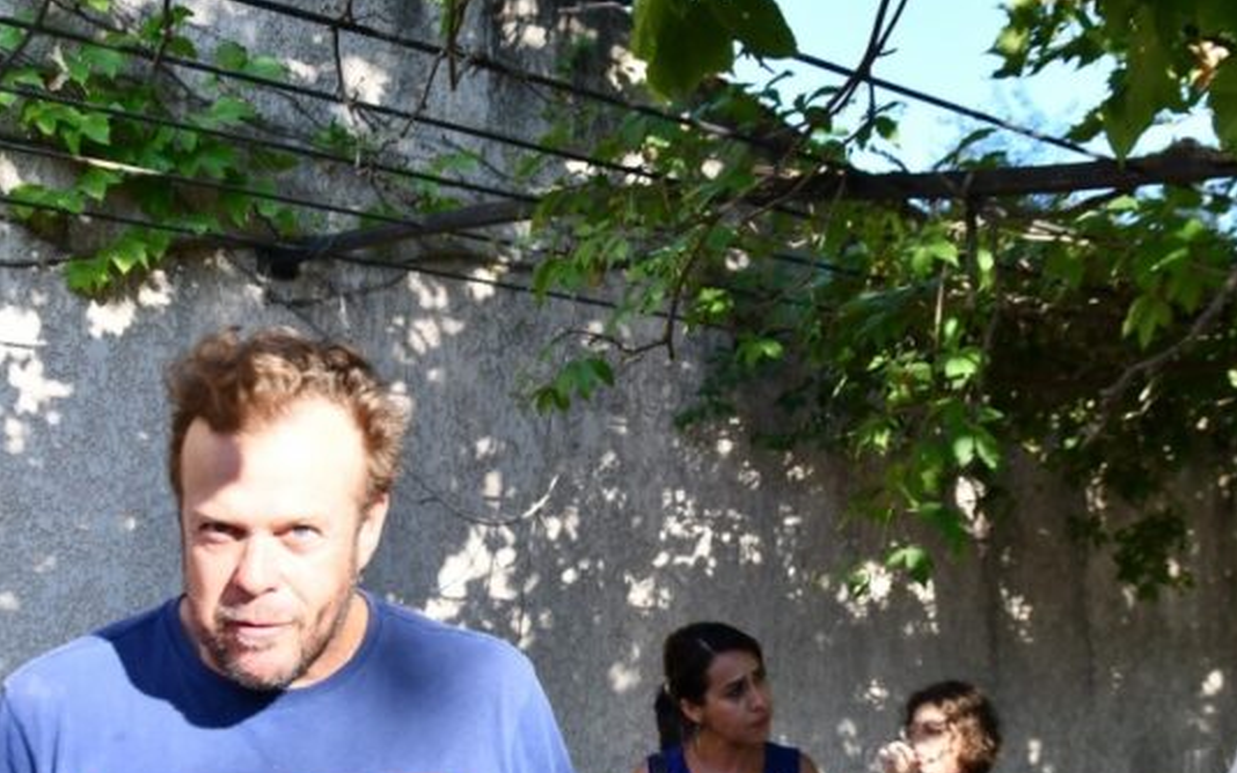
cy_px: 598
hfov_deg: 35.1
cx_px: 686
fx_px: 1956
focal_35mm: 58
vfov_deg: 22.1
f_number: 5.6
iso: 250
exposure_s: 1/250
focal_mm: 21
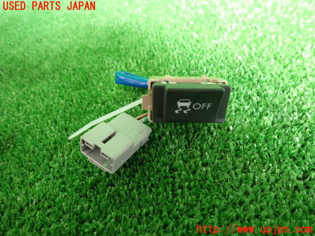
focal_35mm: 25
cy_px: 118
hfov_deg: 69.4
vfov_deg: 54.9
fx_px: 227
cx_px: 158
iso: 200
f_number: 2
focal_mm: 4.5
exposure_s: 1/30
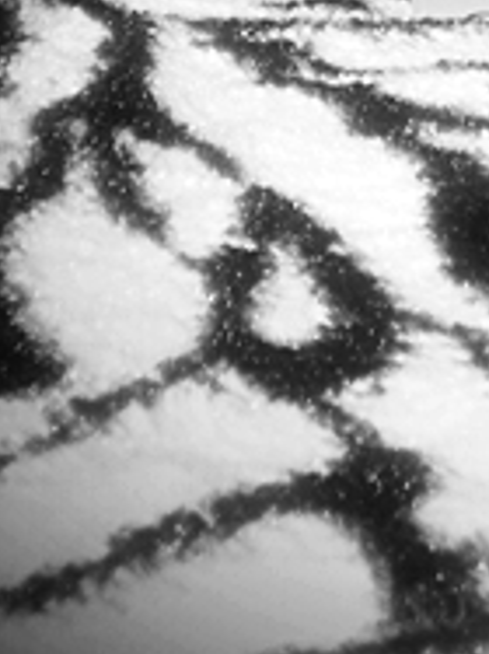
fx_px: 3074
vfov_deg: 11.3
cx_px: 569
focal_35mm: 163
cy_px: -507
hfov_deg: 9.0
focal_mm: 6.3
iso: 64
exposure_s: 1/60
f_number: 3.1
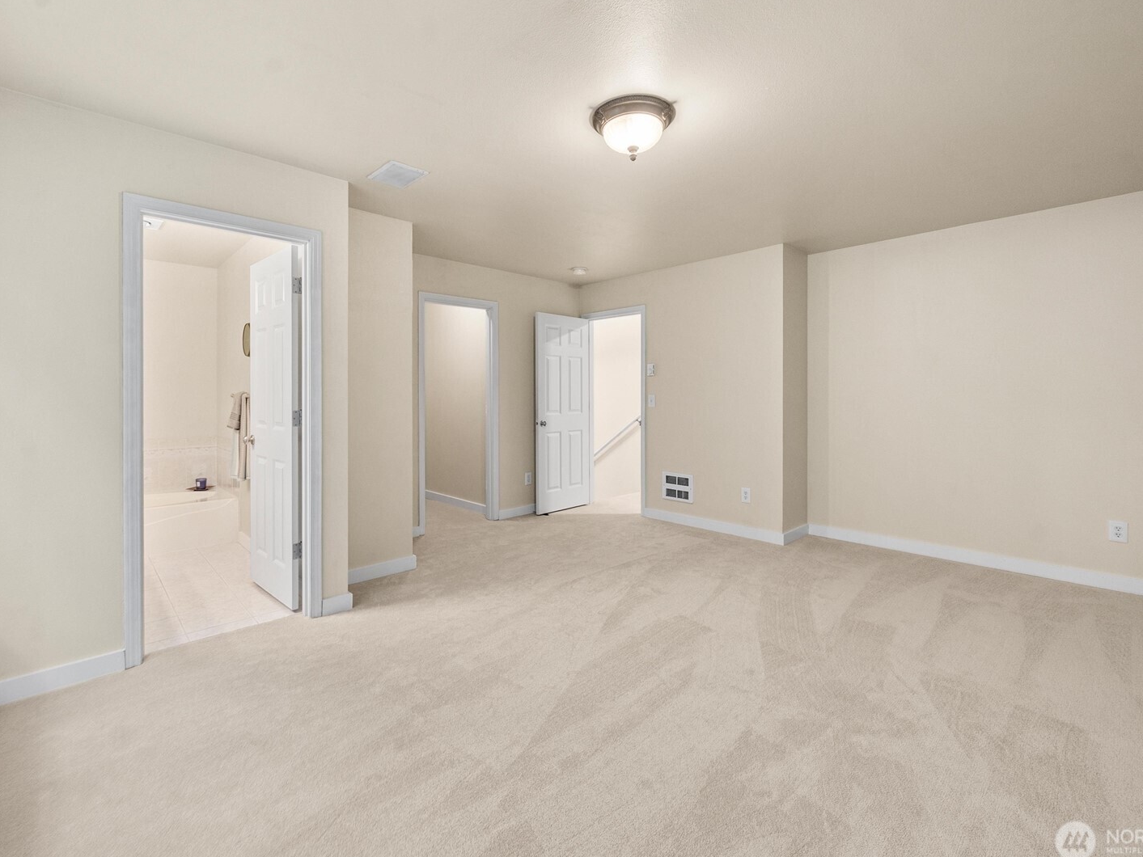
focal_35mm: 15
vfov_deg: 81.7
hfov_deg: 98.2
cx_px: 567
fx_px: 495
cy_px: 415
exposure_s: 1/60
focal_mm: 13
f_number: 7.1
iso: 500
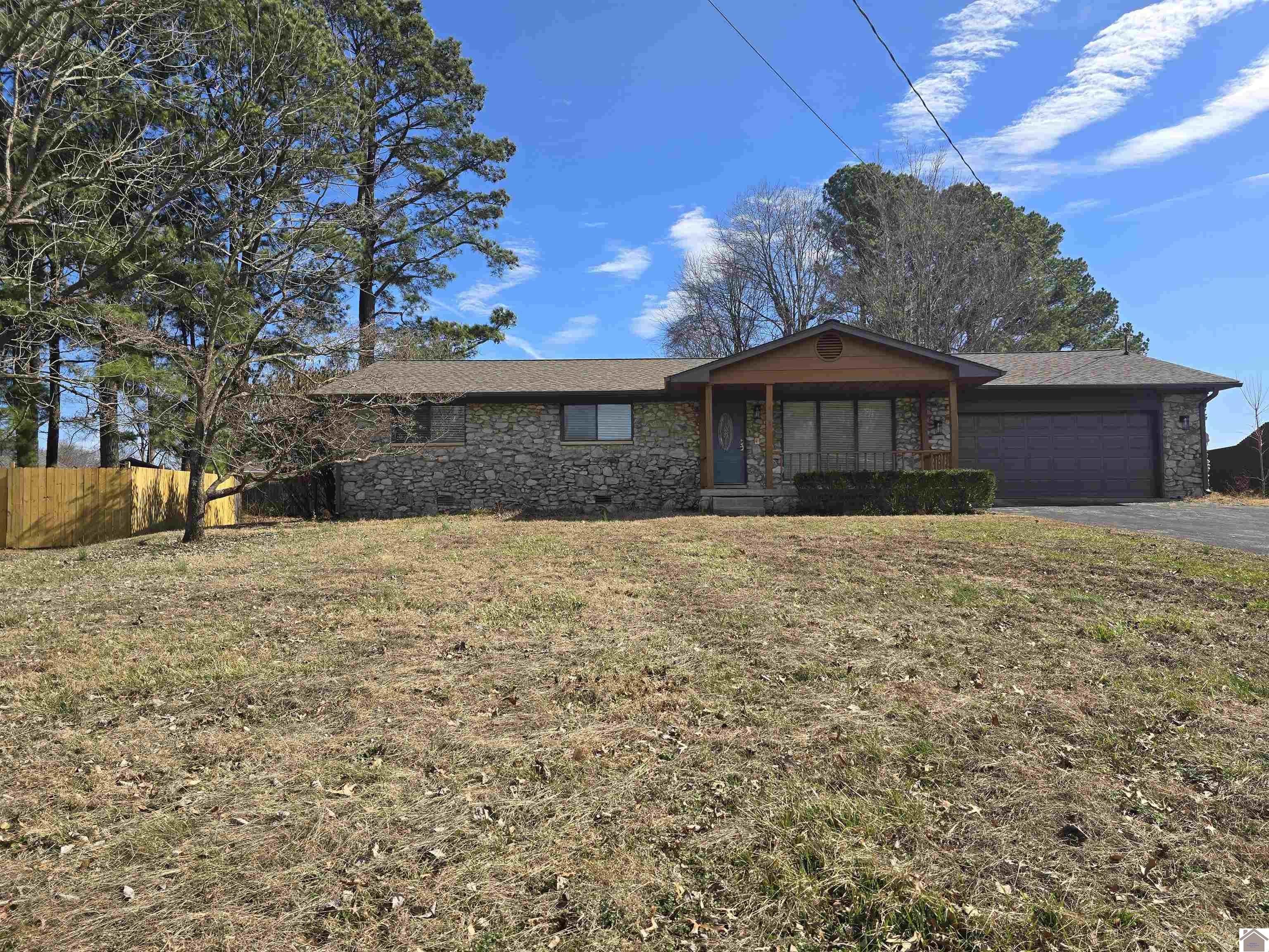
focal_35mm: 23
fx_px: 843
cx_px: 634
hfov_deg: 73.9
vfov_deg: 58.9
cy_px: 476
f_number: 1.7
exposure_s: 1/671
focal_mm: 6.3
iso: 12
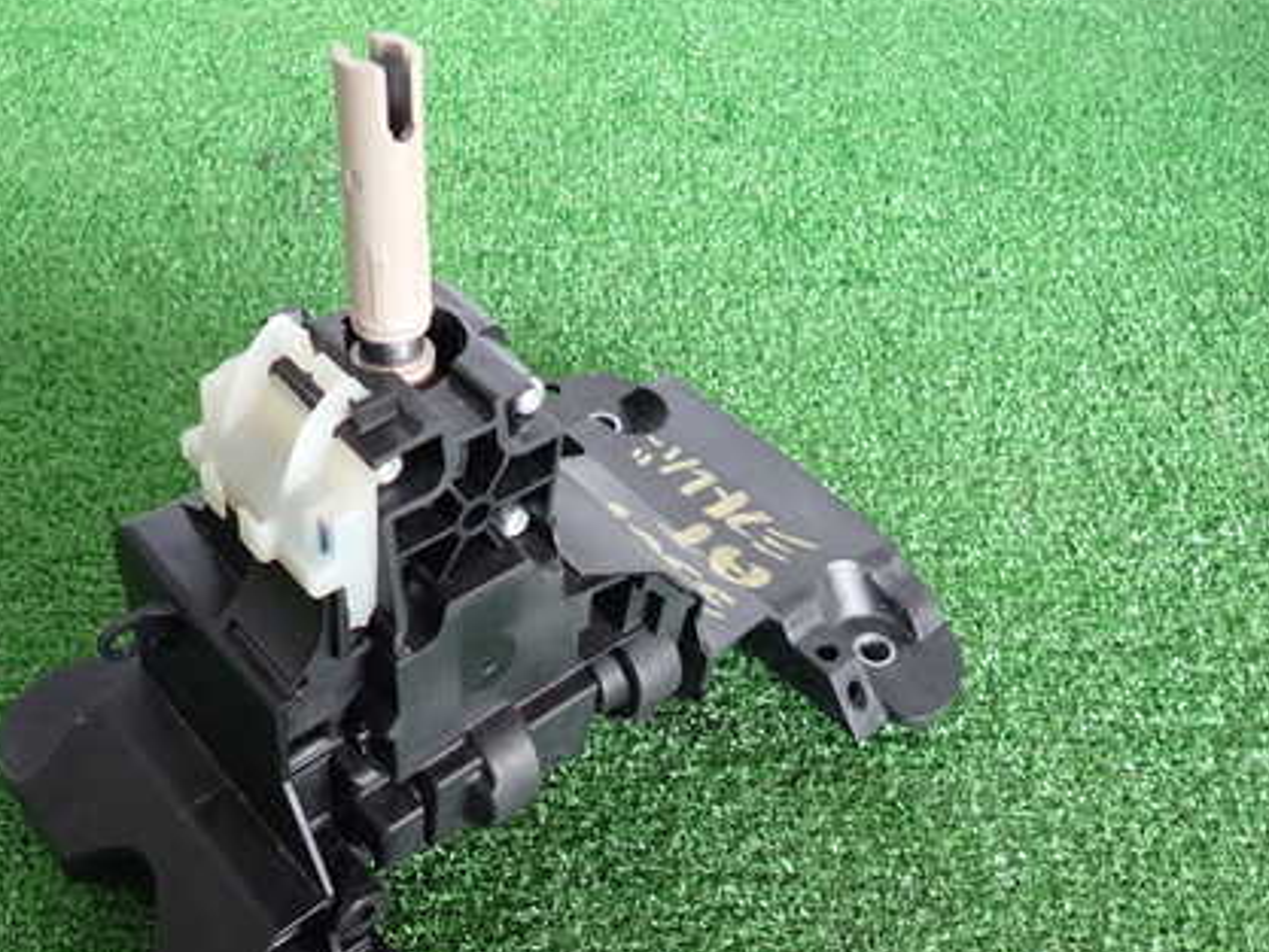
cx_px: 499
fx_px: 1320
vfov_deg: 39.4
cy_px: 587
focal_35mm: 36
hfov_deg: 51.0
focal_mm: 4.5
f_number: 2
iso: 200
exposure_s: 1/60
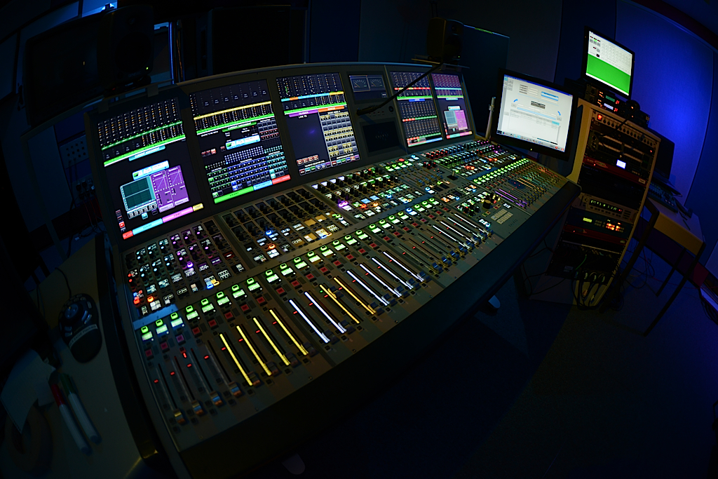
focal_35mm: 35
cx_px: 359
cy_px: 240
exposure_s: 1/40
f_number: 2.8
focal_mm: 35
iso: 800
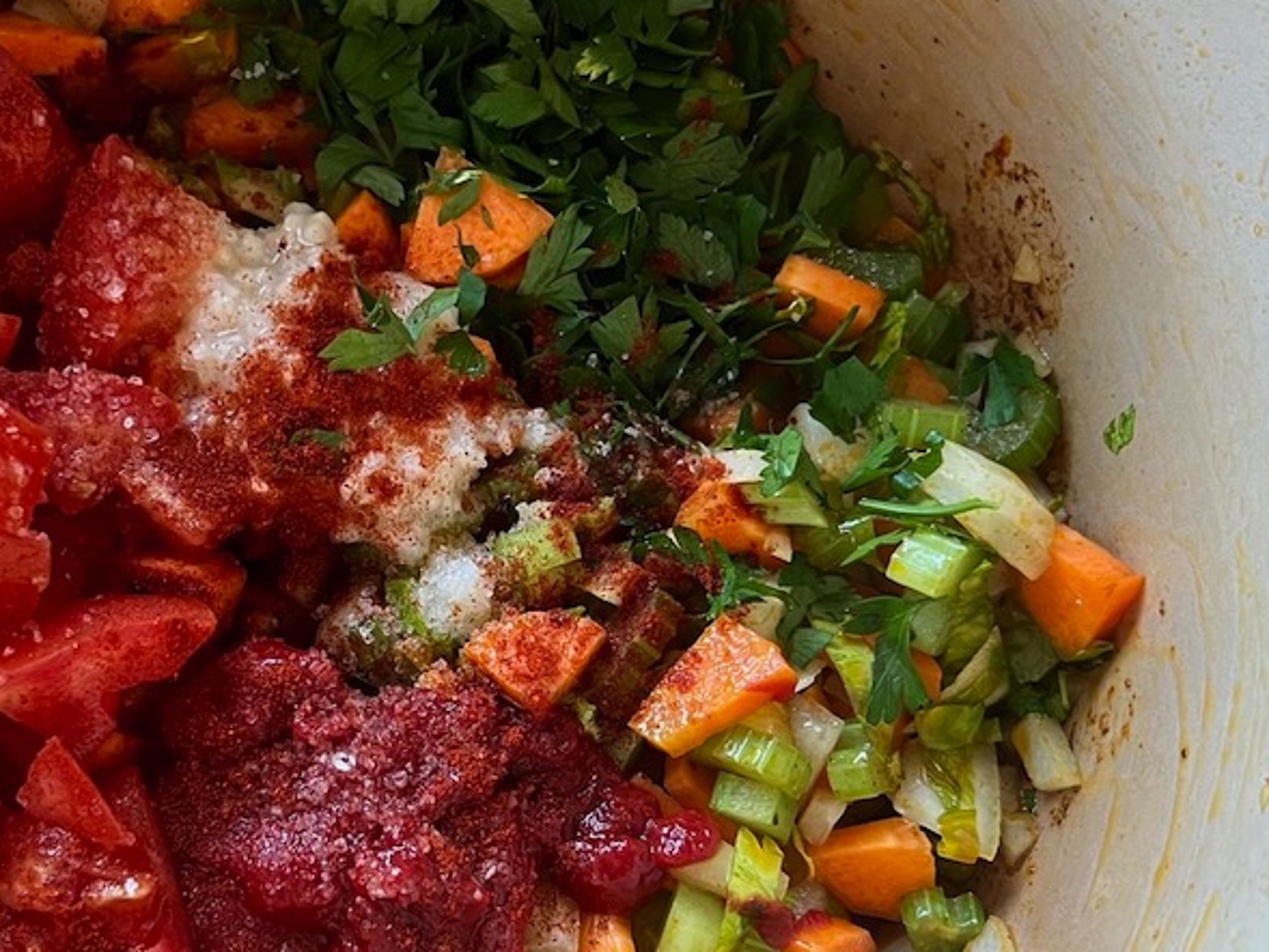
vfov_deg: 27.5
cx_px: 276
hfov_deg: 35.1
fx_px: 1943
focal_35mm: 53
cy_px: 543
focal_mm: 5.7
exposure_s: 1/60
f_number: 1.5
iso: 200
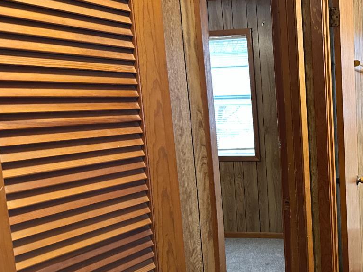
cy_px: 182
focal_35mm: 47
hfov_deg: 37.1
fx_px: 493
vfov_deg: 30.6
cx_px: 344
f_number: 1.78
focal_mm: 6.86
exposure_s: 1/60
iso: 500
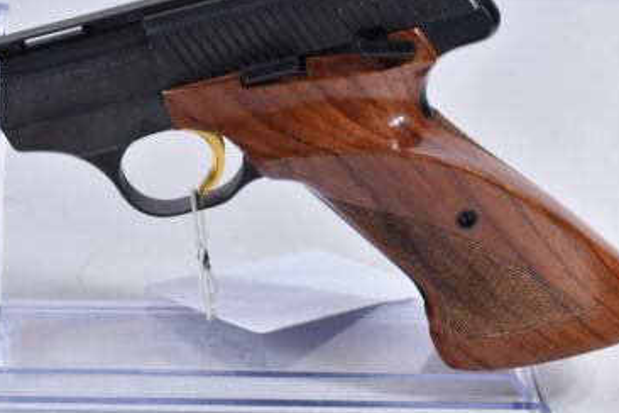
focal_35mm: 118
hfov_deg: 17.3
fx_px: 2029
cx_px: 164
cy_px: 171
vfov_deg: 11.6
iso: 640
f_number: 5.3
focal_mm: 48
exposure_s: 1/50
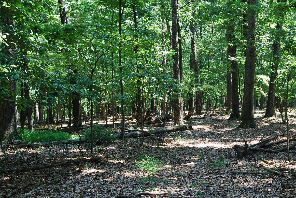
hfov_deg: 37.8
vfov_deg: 26.5
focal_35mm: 51
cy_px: 109
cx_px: 225
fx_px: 420
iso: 200
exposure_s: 1/60
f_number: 5
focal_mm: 20
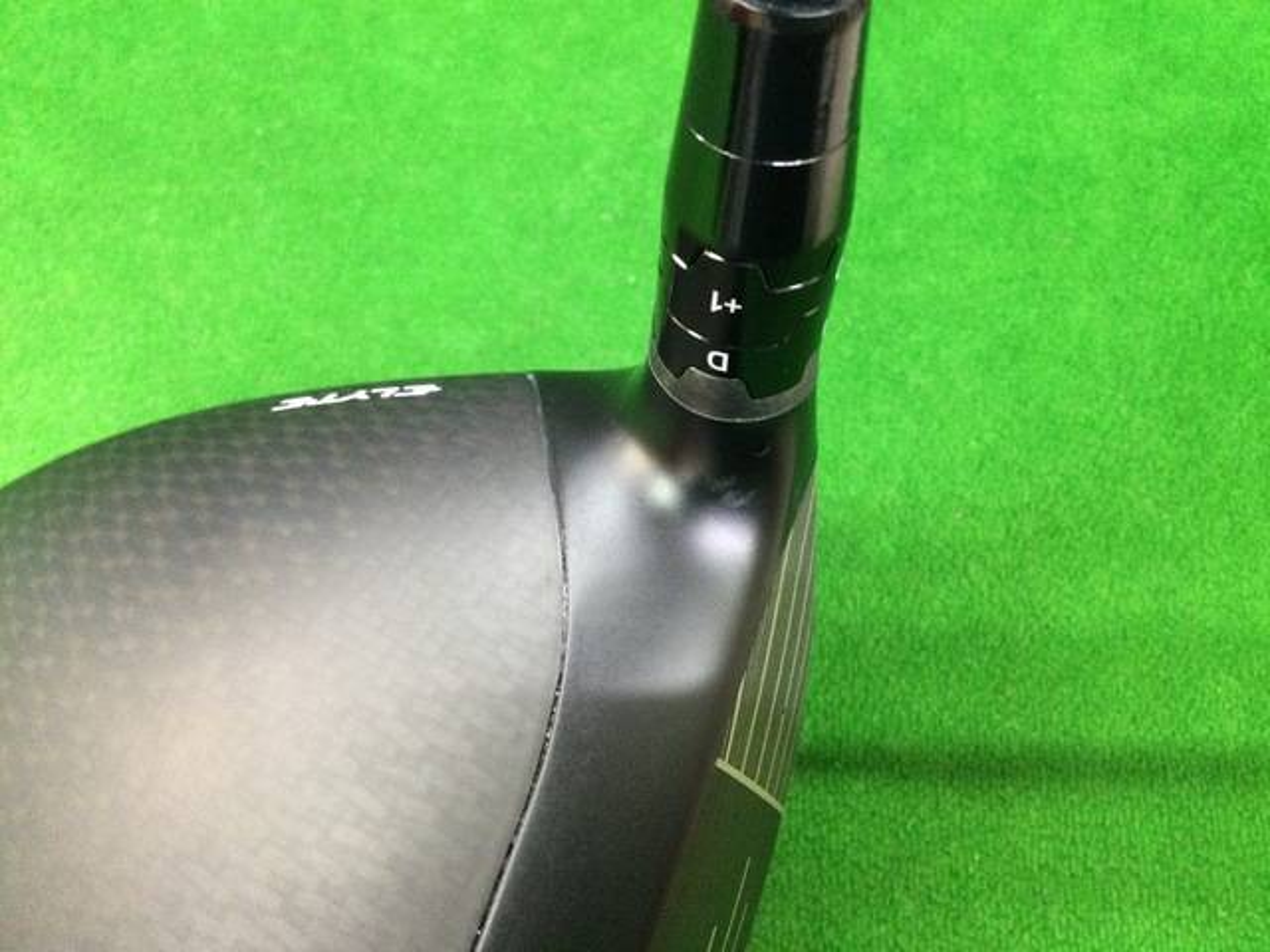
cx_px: 635
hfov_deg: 58.4
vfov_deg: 45.4
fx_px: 1137
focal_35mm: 31
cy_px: 476
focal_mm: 3.3
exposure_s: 1/17
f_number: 2.4
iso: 200
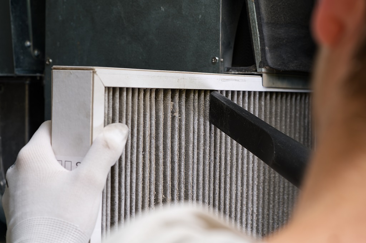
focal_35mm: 90
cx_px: 183
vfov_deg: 15.2
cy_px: 122
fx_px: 914
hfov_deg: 22.6
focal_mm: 90
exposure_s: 1/250
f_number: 9
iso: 50
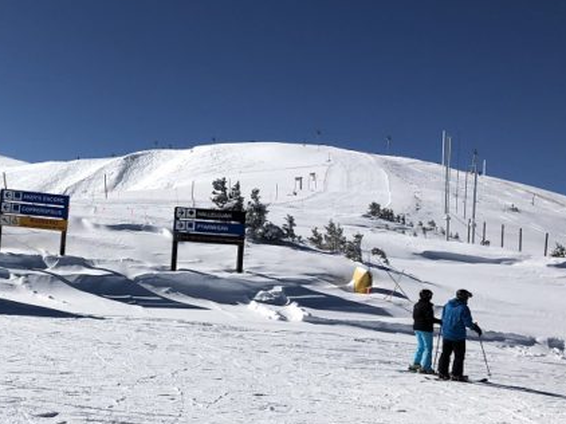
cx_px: 71
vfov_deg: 28.5
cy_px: 224
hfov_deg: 35.6
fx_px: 833
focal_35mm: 51
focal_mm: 3.99
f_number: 1.8
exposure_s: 1/8130
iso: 25
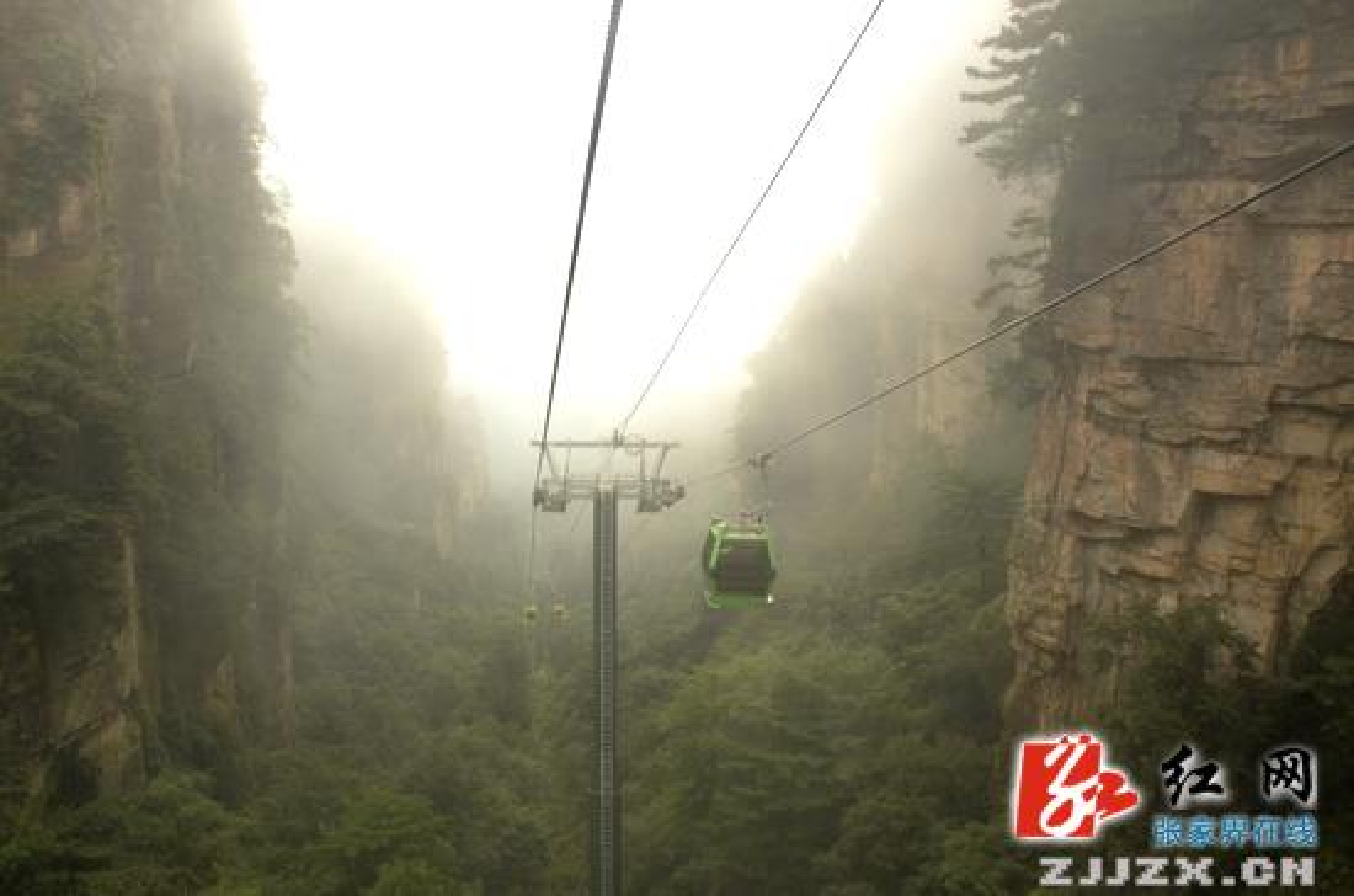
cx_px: 677
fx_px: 1013
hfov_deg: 67.5
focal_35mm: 27
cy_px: 448
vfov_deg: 47.7
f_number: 6.3
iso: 400
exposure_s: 1/160
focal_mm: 18
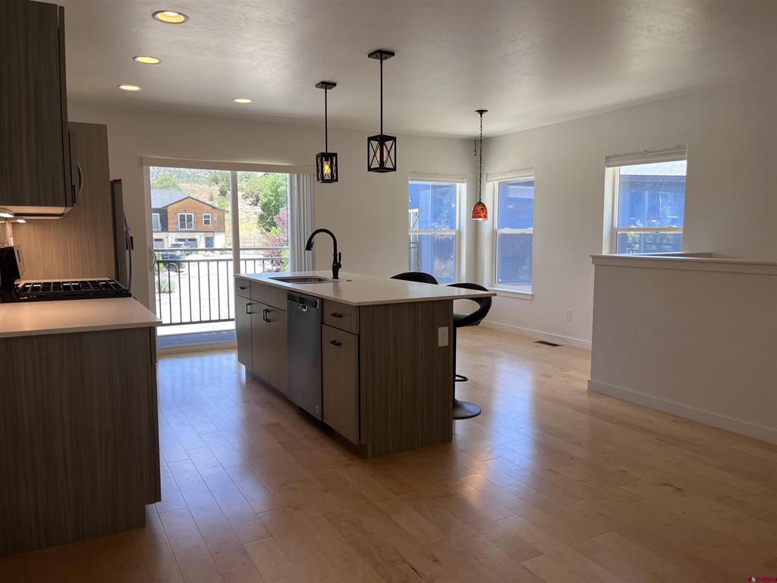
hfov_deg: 67.3
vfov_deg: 53.1
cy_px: 292
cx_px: 388
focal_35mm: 26
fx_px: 584
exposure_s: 1/157
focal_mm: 5.1
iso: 40
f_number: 1.6
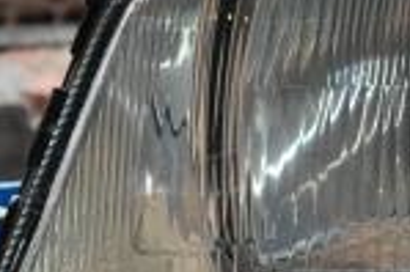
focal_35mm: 241
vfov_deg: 5.7
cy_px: 77
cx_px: 443
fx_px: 2742
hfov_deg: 8.5
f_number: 4.8
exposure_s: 1/30
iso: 800
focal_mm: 48
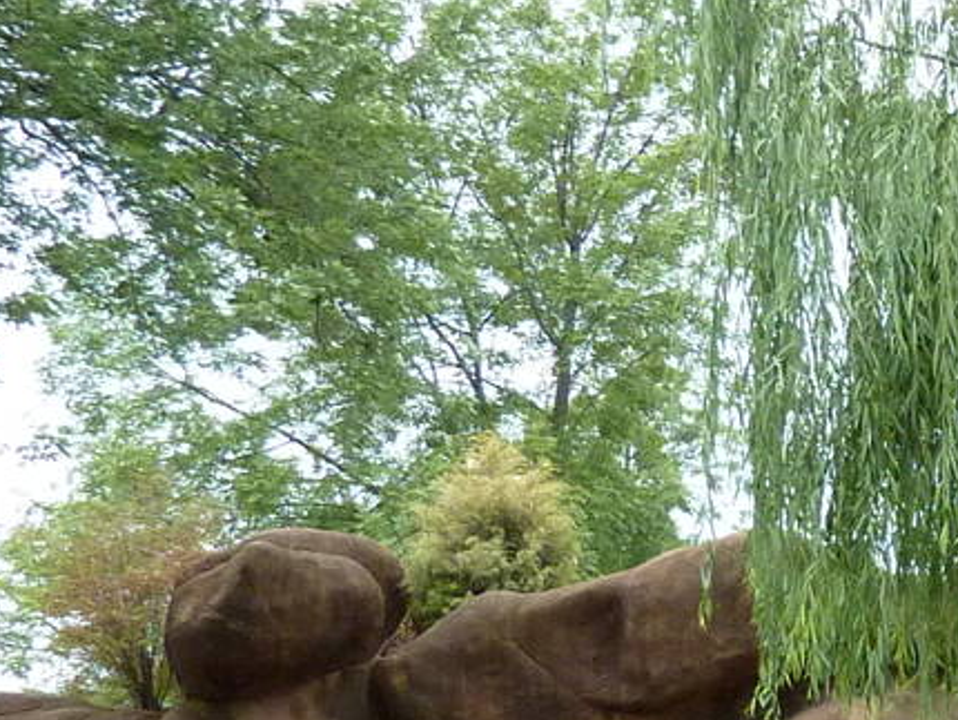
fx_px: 2575
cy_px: 747
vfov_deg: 15.6
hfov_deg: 18.2
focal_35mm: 93
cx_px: 1519
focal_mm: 4.1
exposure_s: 1/500
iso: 250
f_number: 3.3
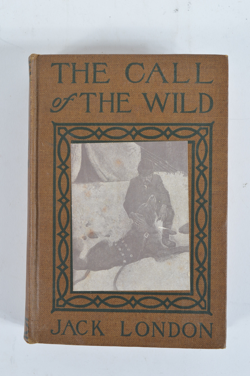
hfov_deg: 28.0
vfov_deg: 41.1
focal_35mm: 48
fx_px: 501
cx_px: 125
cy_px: 188
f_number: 9
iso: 100
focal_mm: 32
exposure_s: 1/125
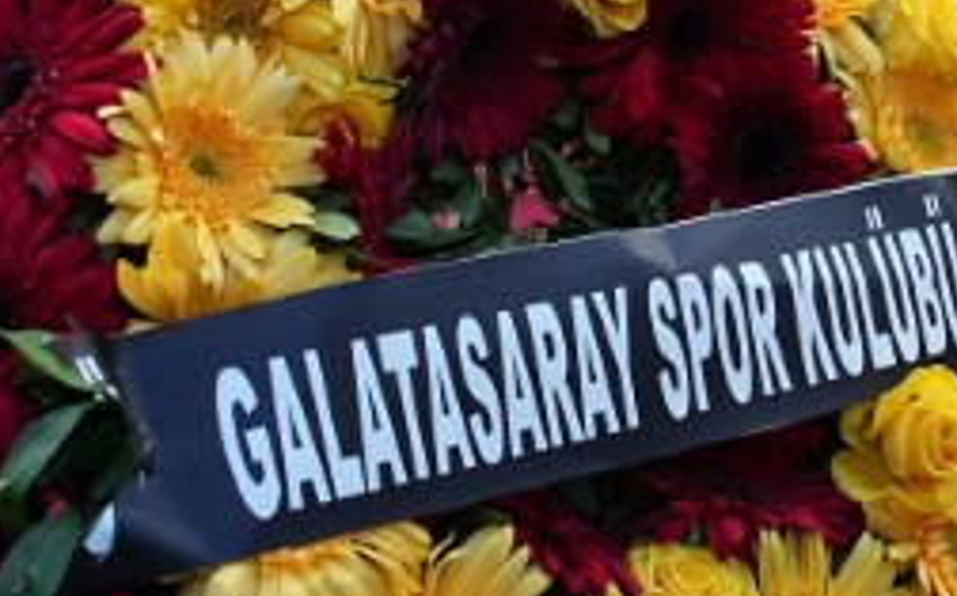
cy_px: 137
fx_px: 2658
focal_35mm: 102
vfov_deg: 12.8
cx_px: 741
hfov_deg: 20.2
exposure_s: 1/400
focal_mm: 35
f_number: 4.5
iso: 250
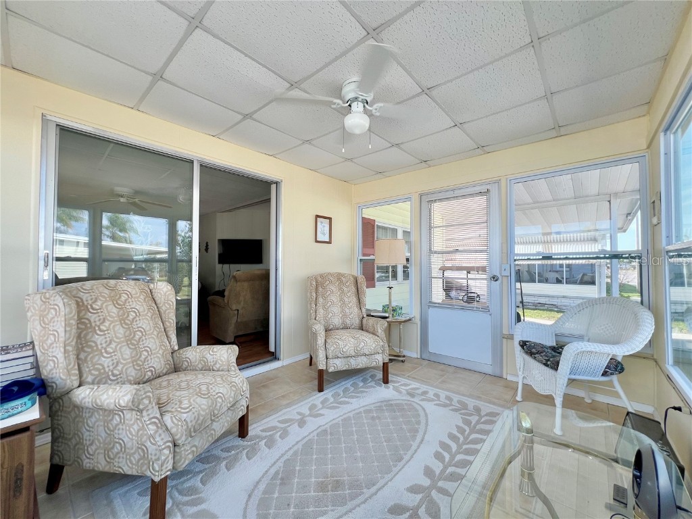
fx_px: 260
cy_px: 260
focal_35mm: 13
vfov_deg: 89.9
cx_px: 346
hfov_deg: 106.2
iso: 32
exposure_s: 1/130
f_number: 1.8
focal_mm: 1.57
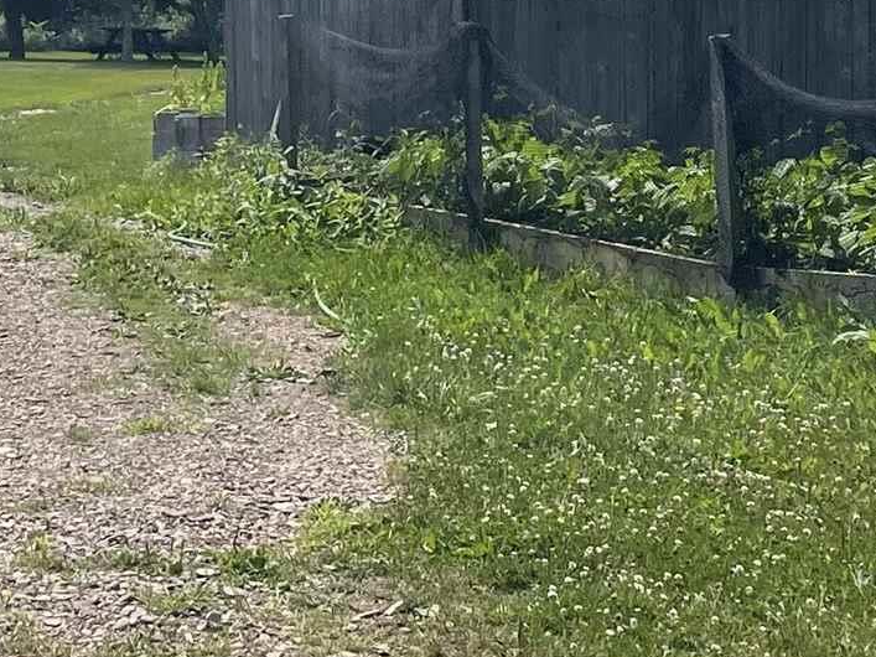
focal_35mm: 113
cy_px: -157
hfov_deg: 17.3
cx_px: 211
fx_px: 2859
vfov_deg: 12.7
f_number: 1.6
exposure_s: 1/7813
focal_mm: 4.2
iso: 32
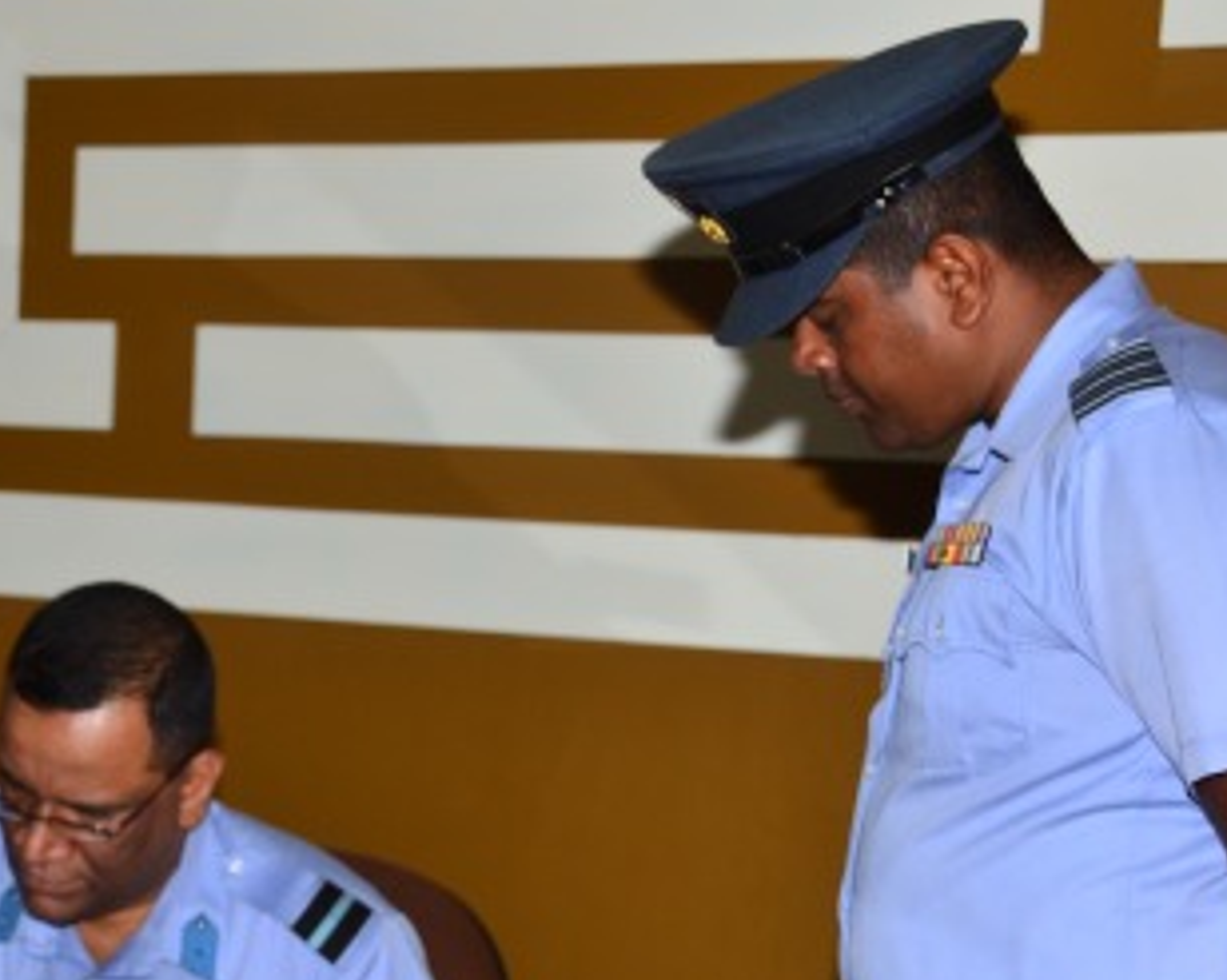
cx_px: 291
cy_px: 679
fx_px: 3774
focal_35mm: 104
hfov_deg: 18.3
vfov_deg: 14.8
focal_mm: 38
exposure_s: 1/80
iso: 250
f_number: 5
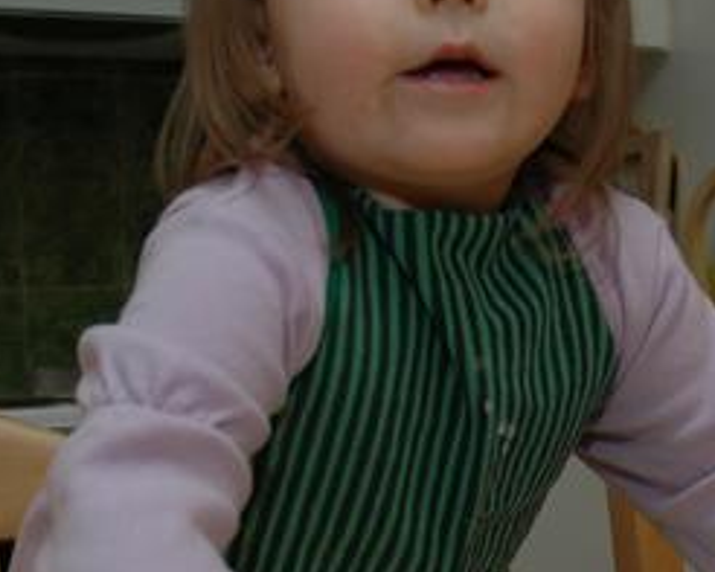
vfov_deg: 21.1
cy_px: 443
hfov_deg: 26.1
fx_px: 1524
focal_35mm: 72
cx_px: 529
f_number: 4
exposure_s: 1/60
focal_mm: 18
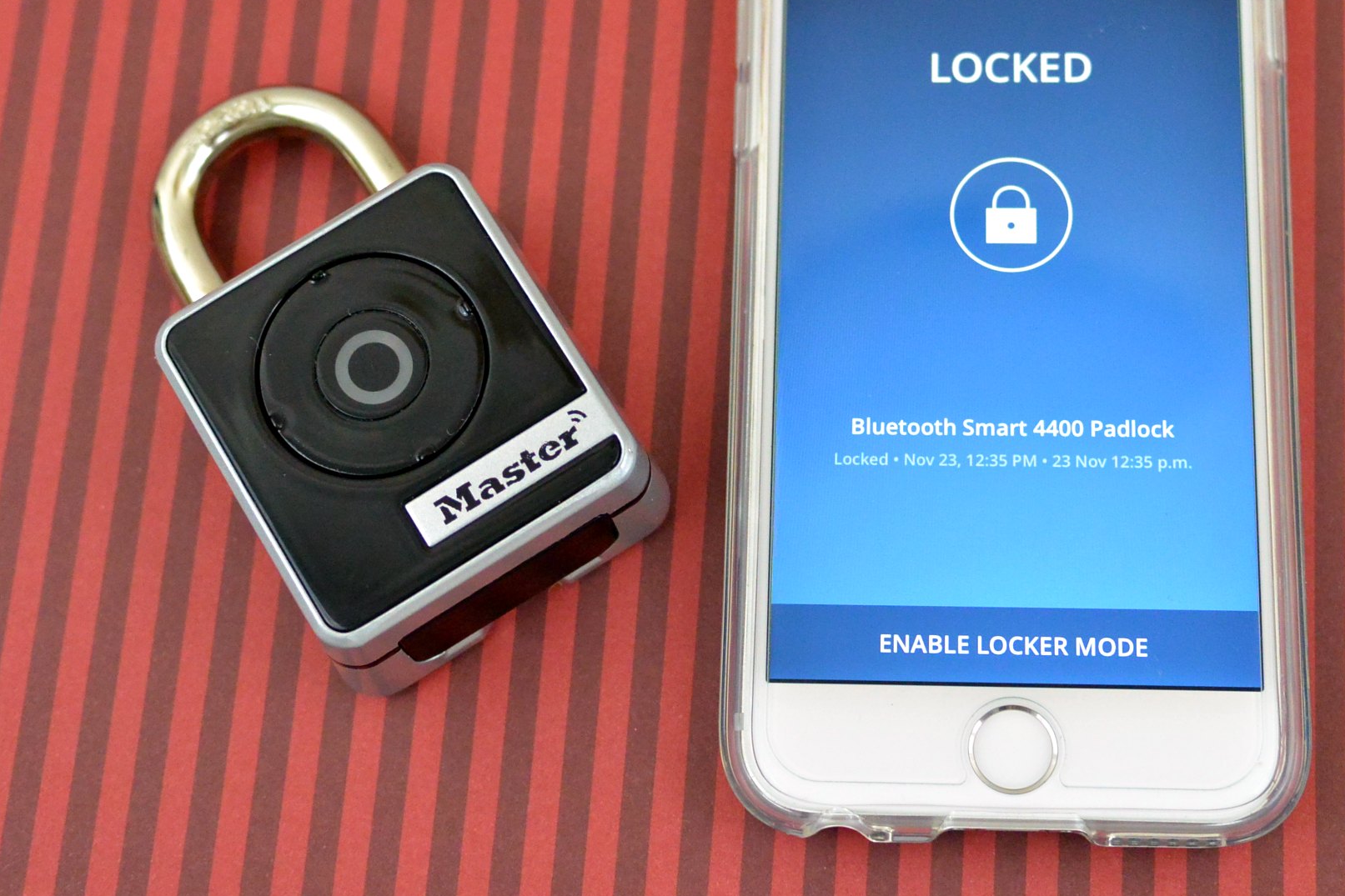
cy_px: 317
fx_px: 2465
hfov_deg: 30.5
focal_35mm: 66
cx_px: 731
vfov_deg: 20.6
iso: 800
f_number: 2.5
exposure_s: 1/125
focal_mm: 18.5
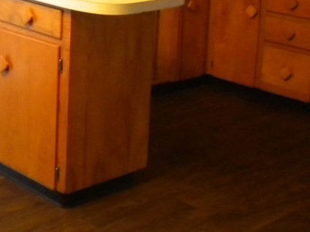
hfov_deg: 22.2
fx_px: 761
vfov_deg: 16.9
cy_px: -13
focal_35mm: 85
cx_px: -1
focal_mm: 6.3
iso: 400
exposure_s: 1/30
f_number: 3.1
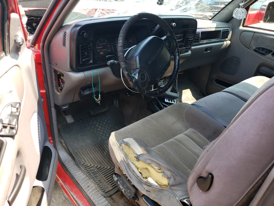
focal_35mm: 26
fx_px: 206
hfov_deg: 67.3
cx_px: 137
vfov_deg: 53.1
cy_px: 103
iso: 50
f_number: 1.5
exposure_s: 1/250
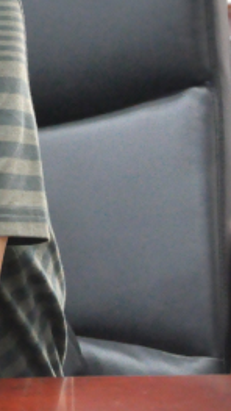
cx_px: -270
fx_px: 3015
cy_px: -2
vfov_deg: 7.8
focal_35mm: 277
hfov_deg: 4.3
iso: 2800
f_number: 5.6
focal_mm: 58
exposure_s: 1/50
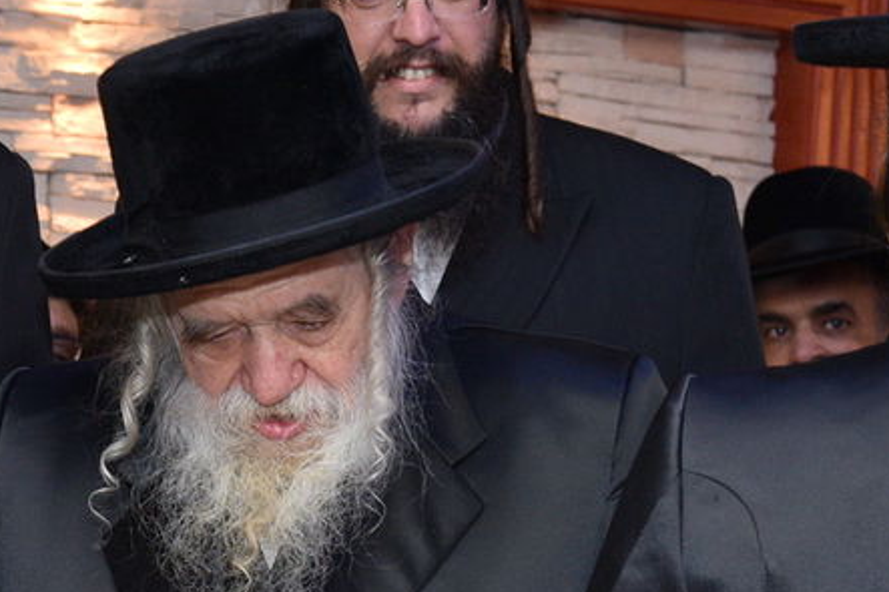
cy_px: 479
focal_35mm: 120
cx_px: 235
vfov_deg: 11.4
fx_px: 2962
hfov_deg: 17.0
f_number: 5
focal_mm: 38
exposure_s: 1/160
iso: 1250
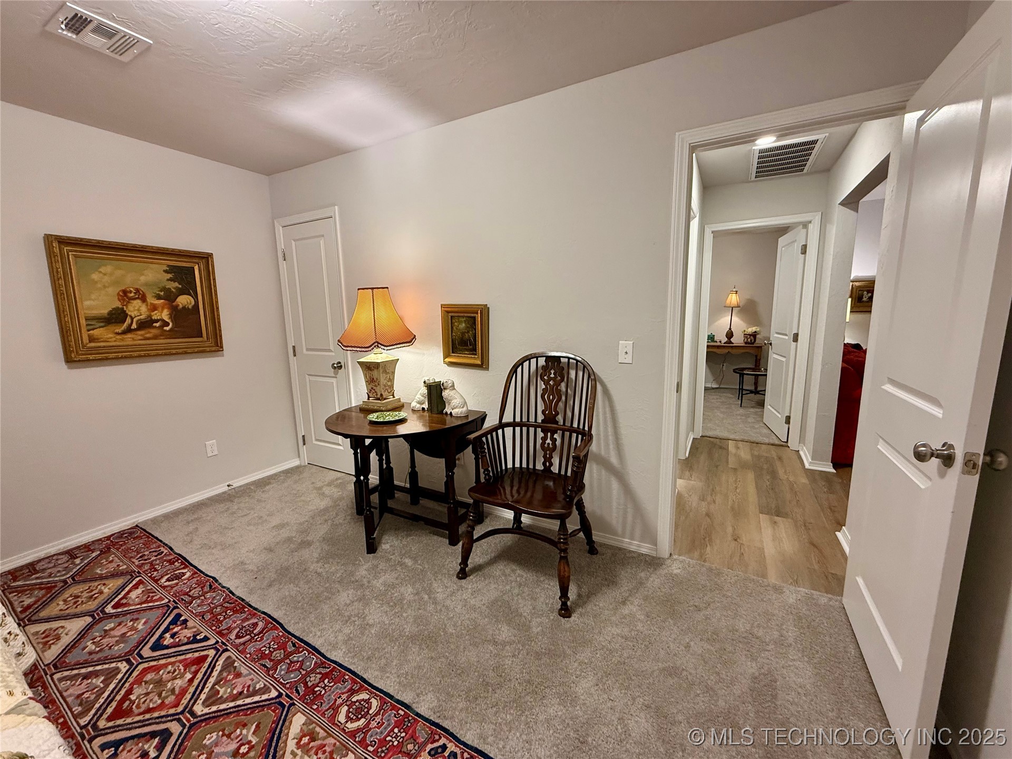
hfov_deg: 102.1
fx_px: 409
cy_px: 380
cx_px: 506
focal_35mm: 14
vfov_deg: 85.7
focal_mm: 2.22
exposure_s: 1/60
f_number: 2.2
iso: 200
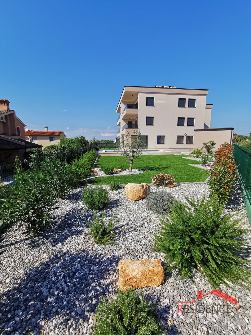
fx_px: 155
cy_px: 168
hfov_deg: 78.1
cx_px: 126
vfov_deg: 94.5
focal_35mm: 16
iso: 50
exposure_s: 1/1351
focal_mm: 2.35
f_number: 2.2
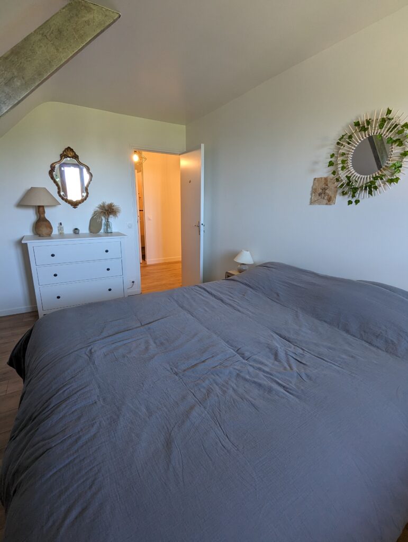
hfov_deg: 78.2
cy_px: 271
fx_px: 251
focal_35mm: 16
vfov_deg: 94.4
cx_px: 204
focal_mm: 2.35
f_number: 2.2
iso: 52
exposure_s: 1/23.8
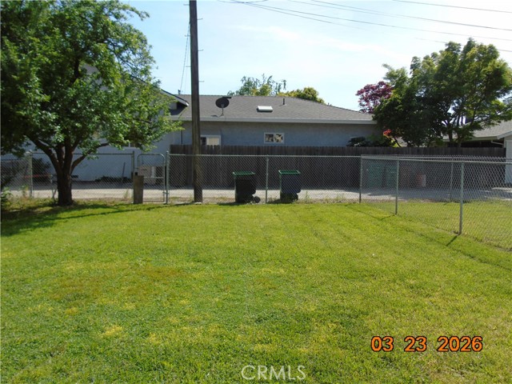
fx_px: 429
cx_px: 256
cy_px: 192
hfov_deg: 61.7
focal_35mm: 29
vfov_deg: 48.2
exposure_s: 1/640
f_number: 3.6
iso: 80
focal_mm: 5.2
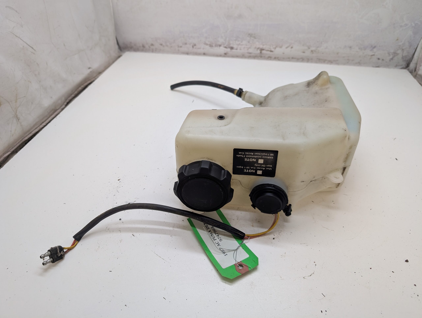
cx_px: 211
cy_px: 159
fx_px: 293
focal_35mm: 24
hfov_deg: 71.5
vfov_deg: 56.9
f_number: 1.68
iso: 94
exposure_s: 1/72.4
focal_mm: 6.9
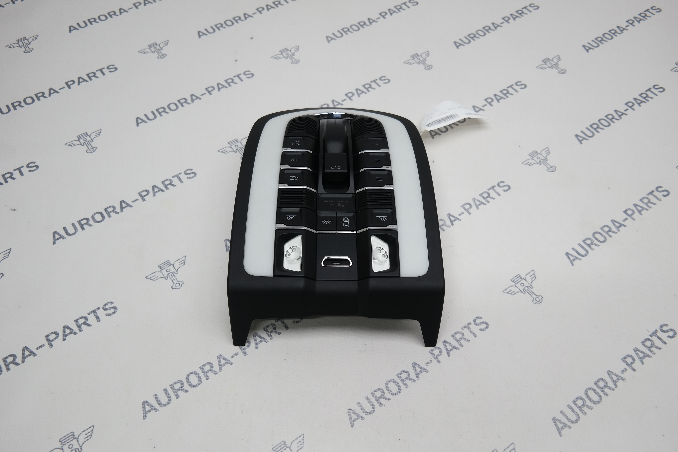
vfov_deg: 45.0
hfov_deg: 63.7
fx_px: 546
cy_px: 226
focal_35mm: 29
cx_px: 339
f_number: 3.5
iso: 100
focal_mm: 19
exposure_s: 1/80
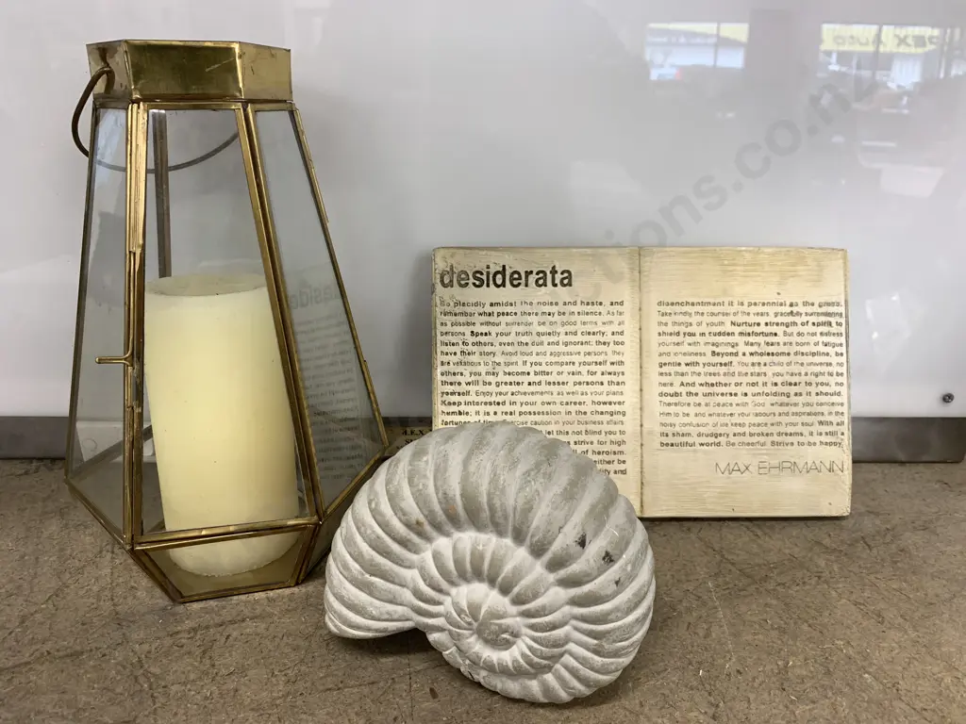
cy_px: 362
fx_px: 726
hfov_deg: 67.3
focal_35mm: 26
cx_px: 483
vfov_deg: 53.1
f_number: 1.8
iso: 64
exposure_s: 1/50
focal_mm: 4.25
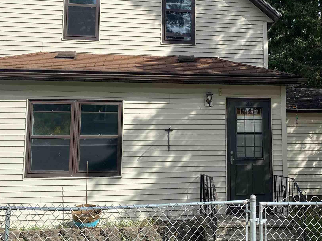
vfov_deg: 29.6
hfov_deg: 38.3
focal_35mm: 49
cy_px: 92
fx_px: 456
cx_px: 225
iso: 32
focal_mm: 4.25
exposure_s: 1/2315
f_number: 1.8
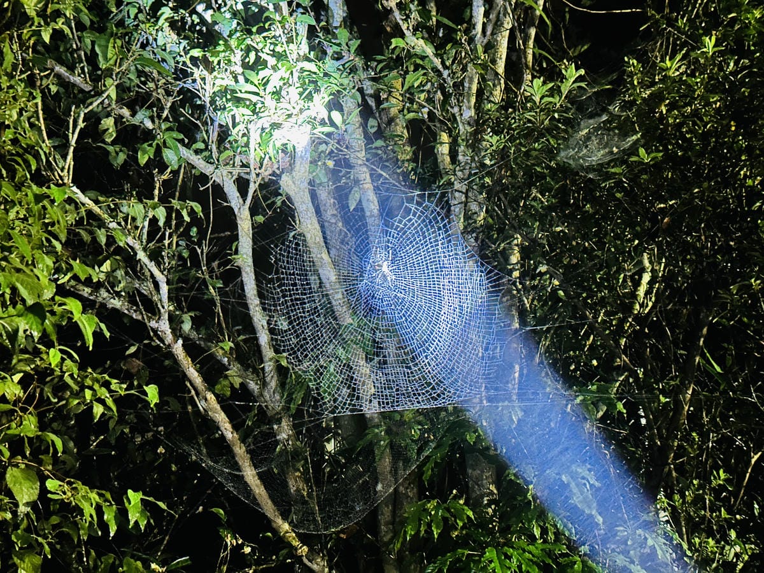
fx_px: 1059
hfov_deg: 39.7
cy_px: 286
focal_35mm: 48
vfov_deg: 30.3
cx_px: 382
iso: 800
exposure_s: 1/5
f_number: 1.78
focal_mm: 6.86
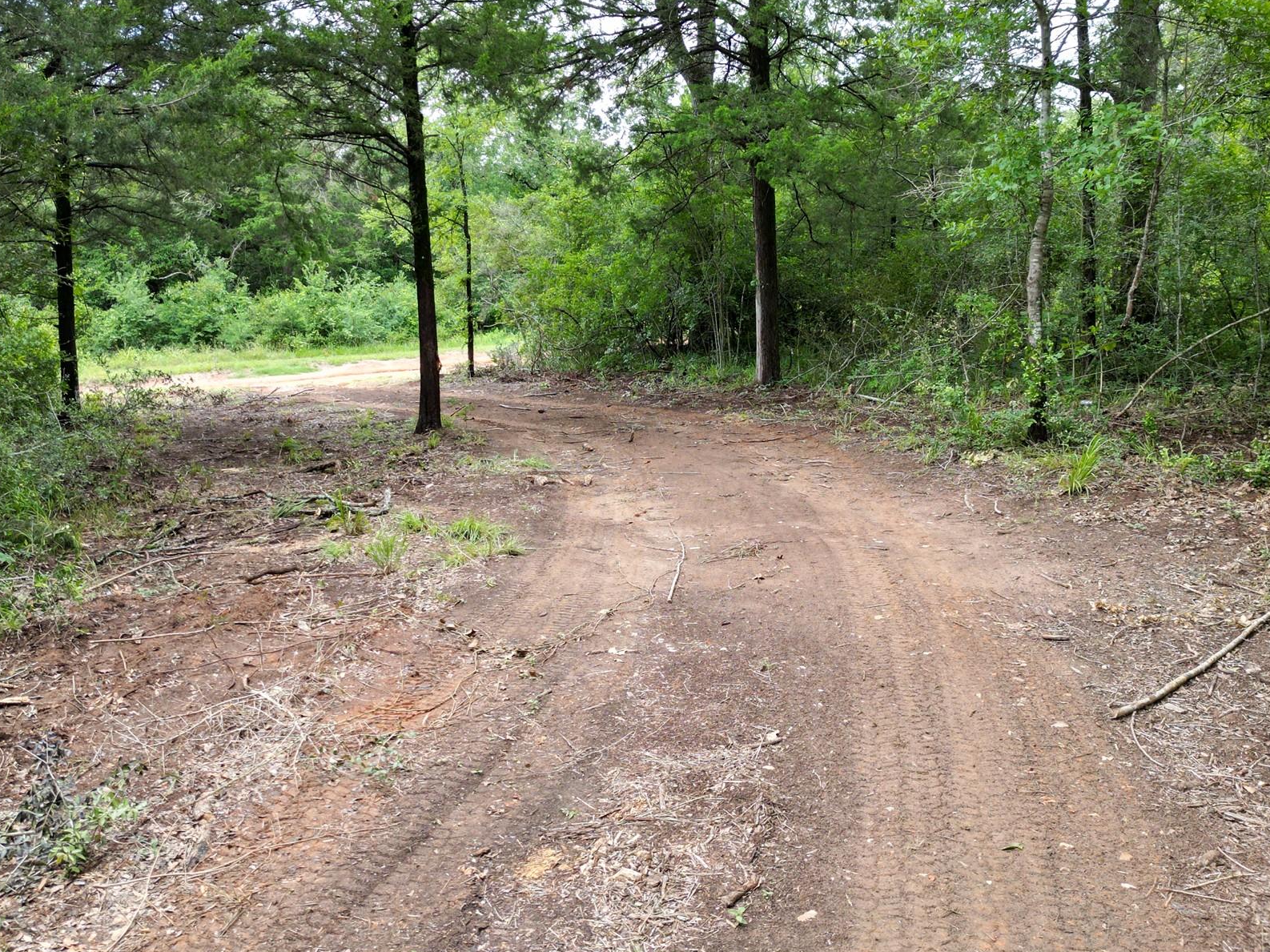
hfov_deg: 58.2
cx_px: 569
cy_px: 408
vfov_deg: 45.3
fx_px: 1137
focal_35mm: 31
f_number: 1.7
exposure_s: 1/200
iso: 110
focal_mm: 6.72
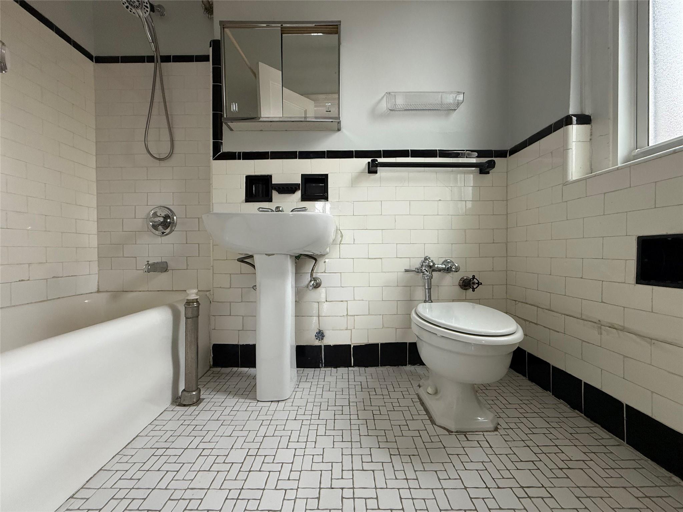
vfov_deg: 85.7
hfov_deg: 102.1
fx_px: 276
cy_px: 256
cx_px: 342
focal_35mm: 14
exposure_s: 1/120
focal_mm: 2.22
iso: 320
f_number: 2.2
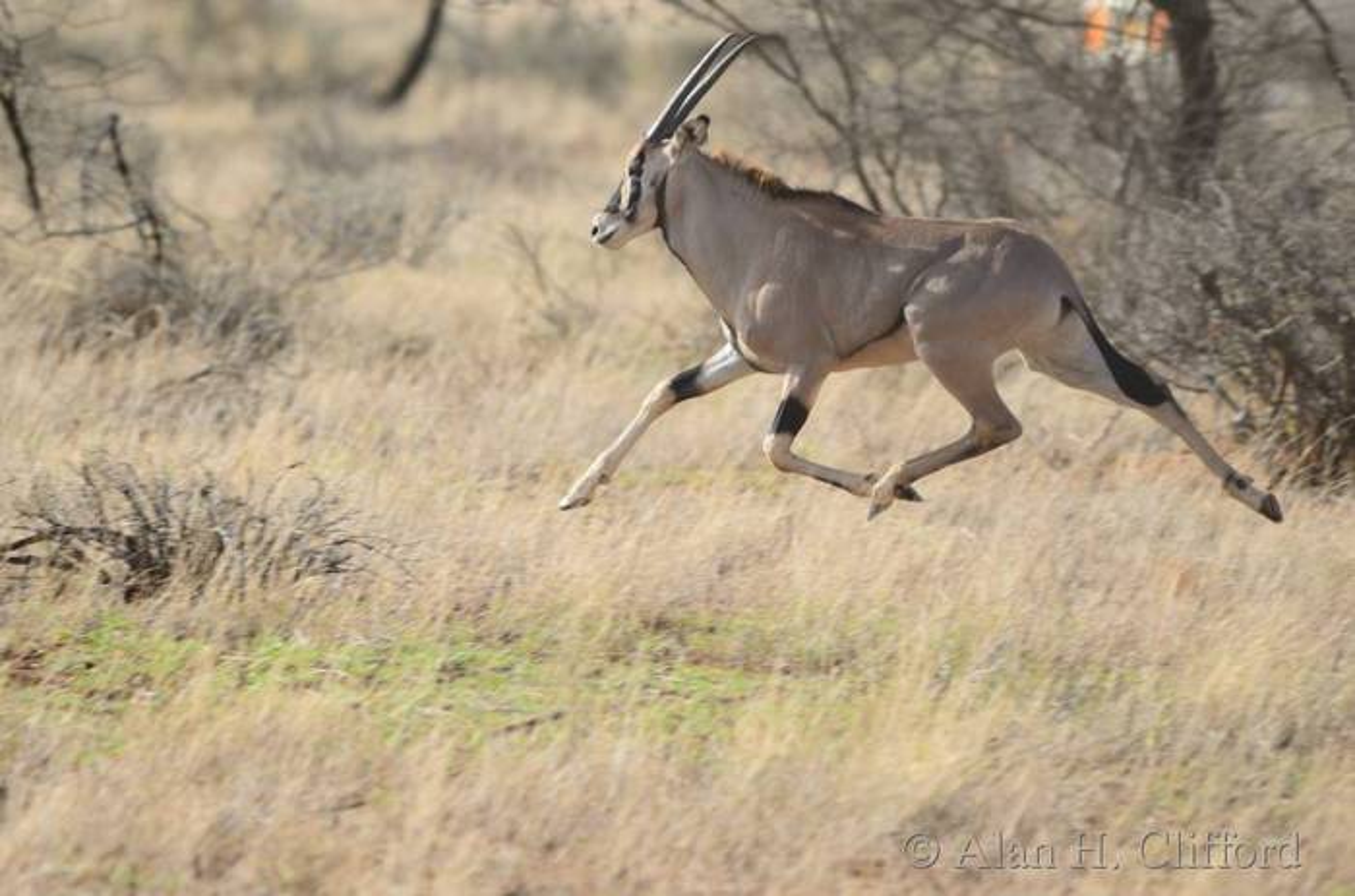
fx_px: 22527
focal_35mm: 600
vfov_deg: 2.3
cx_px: 678
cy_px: 448
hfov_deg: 3.4
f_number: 5.6
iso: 250
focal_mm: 400
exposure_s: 1/640
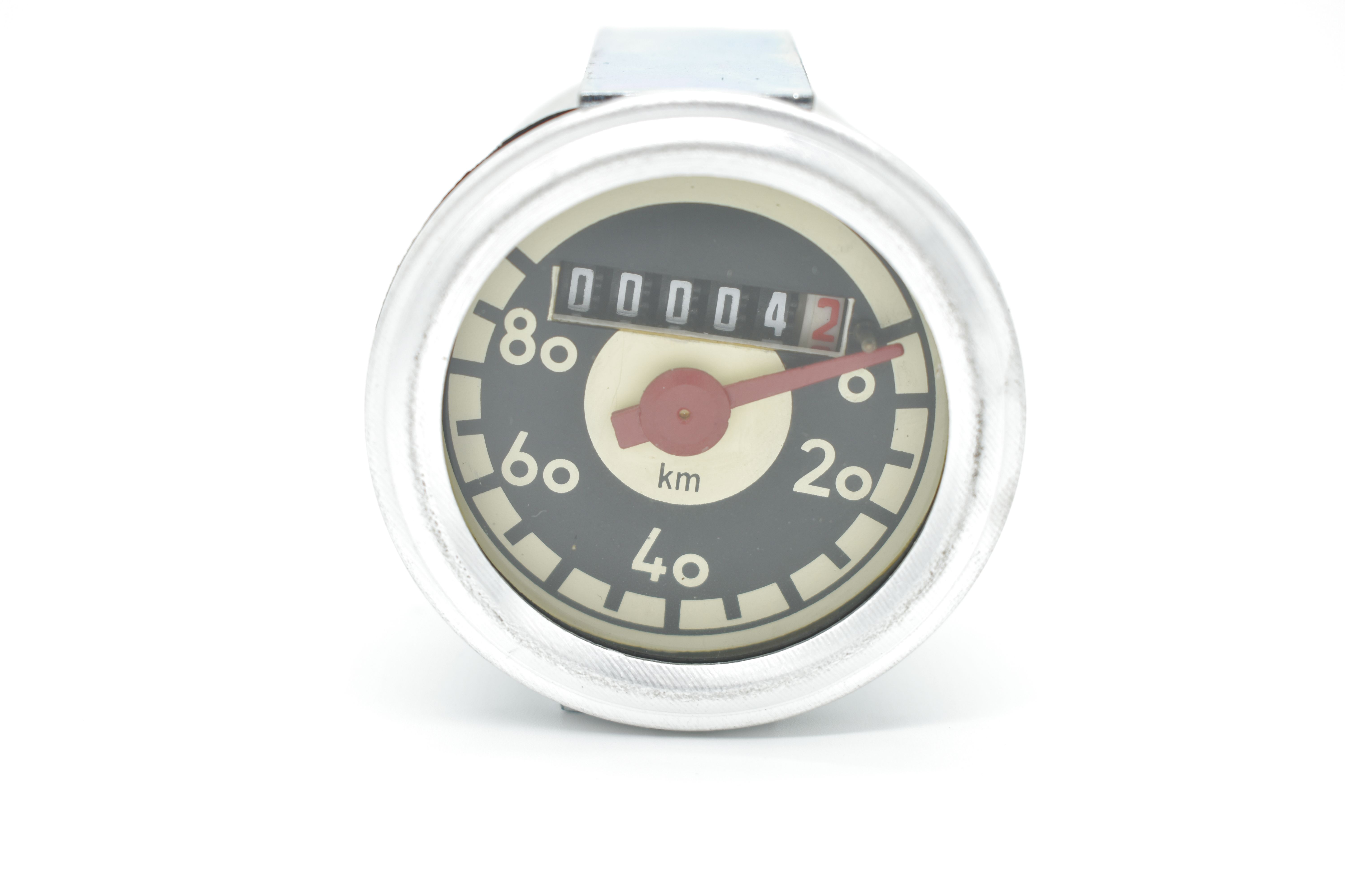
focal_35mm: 57
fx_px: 2129
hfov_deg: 35.1
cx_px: 672
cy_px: 448
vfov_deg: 23.8
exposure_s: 1/125
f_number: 5.6
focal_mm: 38
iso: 100
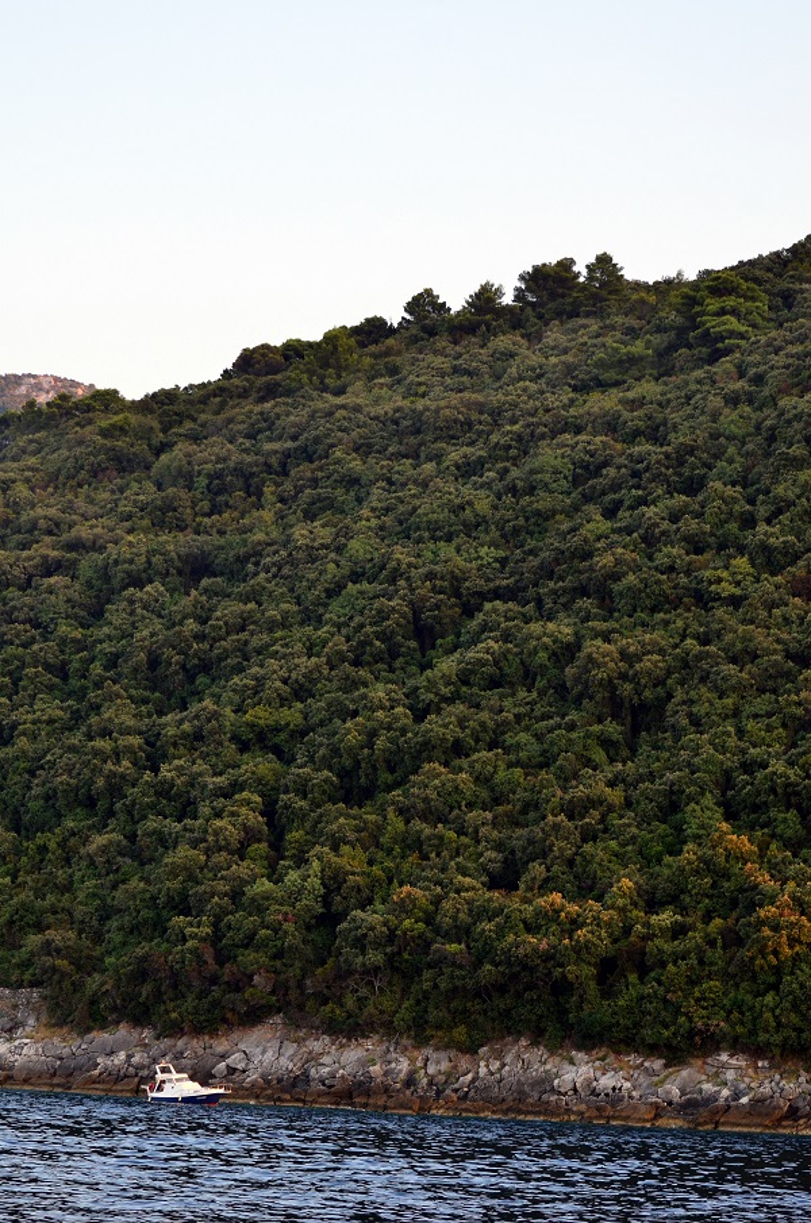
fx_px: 3562
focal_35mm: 105
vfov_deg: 19.5
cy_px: 612
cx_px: 406
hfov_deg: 13.0
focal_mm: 70
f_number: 4.5
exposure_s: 1/400
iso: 640
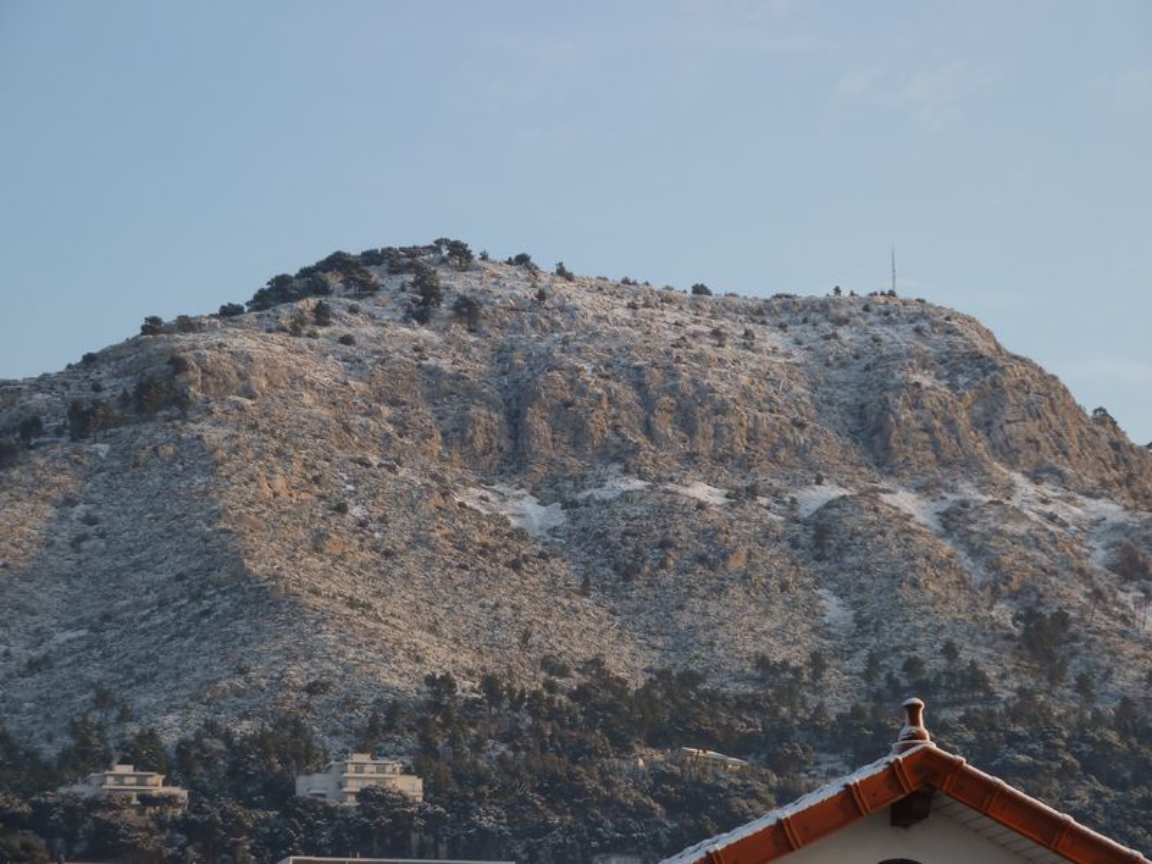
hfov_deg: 17.7
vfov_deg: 13.3
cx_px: 576
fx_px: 3694
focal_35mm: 111
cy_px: 432
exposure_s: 1/160
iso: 80
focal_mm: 18.2
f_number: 4.4
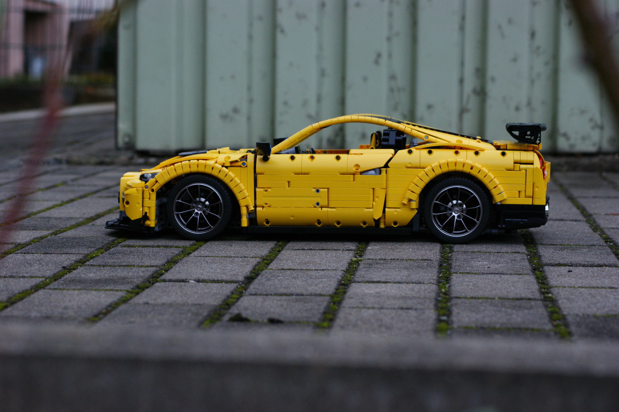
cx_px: 310
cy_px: 206
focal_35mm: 90
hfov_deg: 22.6
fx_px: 1547
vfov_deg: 15.2
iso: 400
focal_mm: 60
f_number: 6.3
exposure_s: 1/200
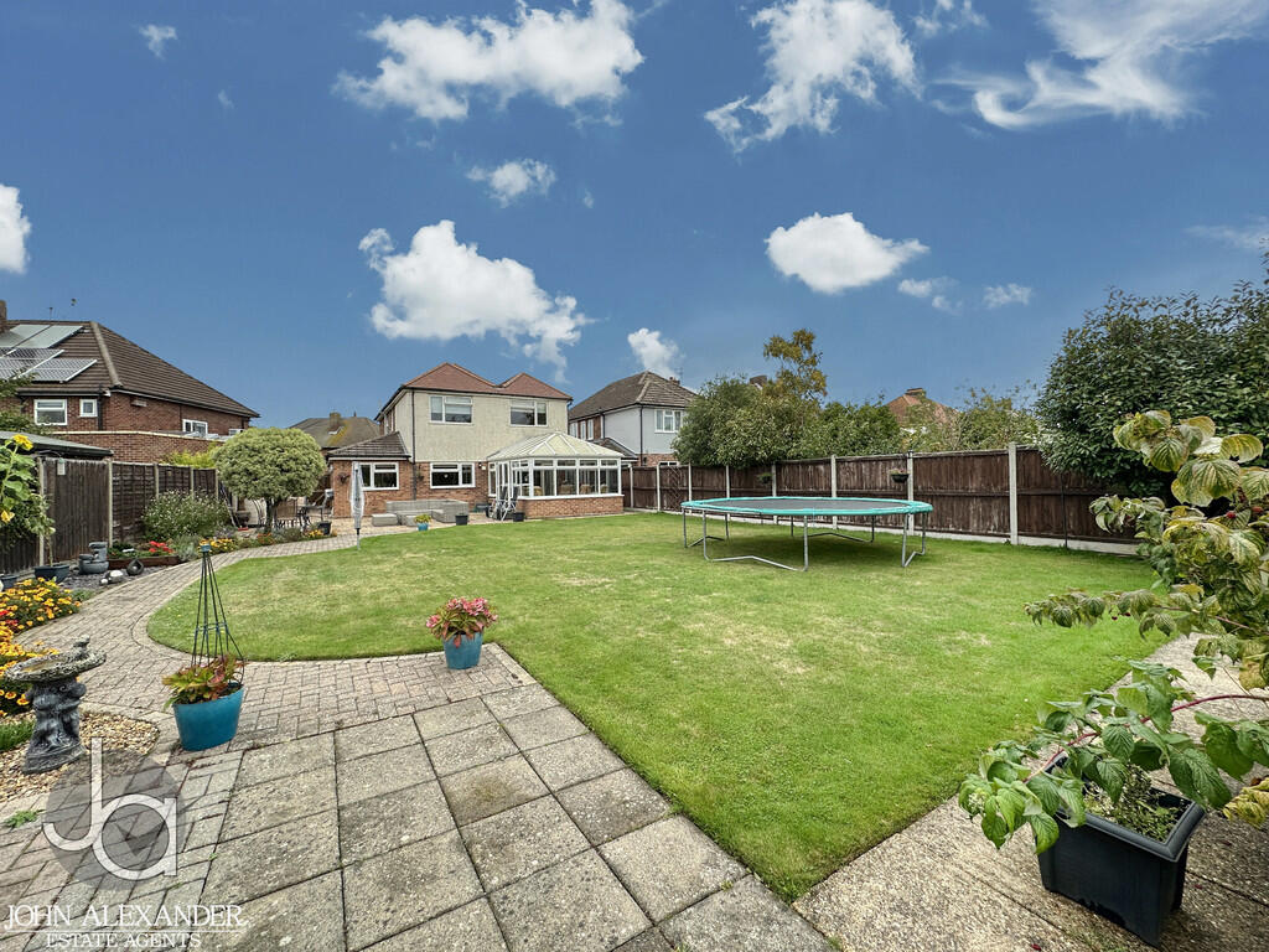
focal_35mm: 14
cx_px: 634
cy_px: 476
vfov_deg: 85.7
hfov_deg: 102.1
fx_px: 513
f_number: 2.2
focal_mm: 2.22
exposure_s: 1/399
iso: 40
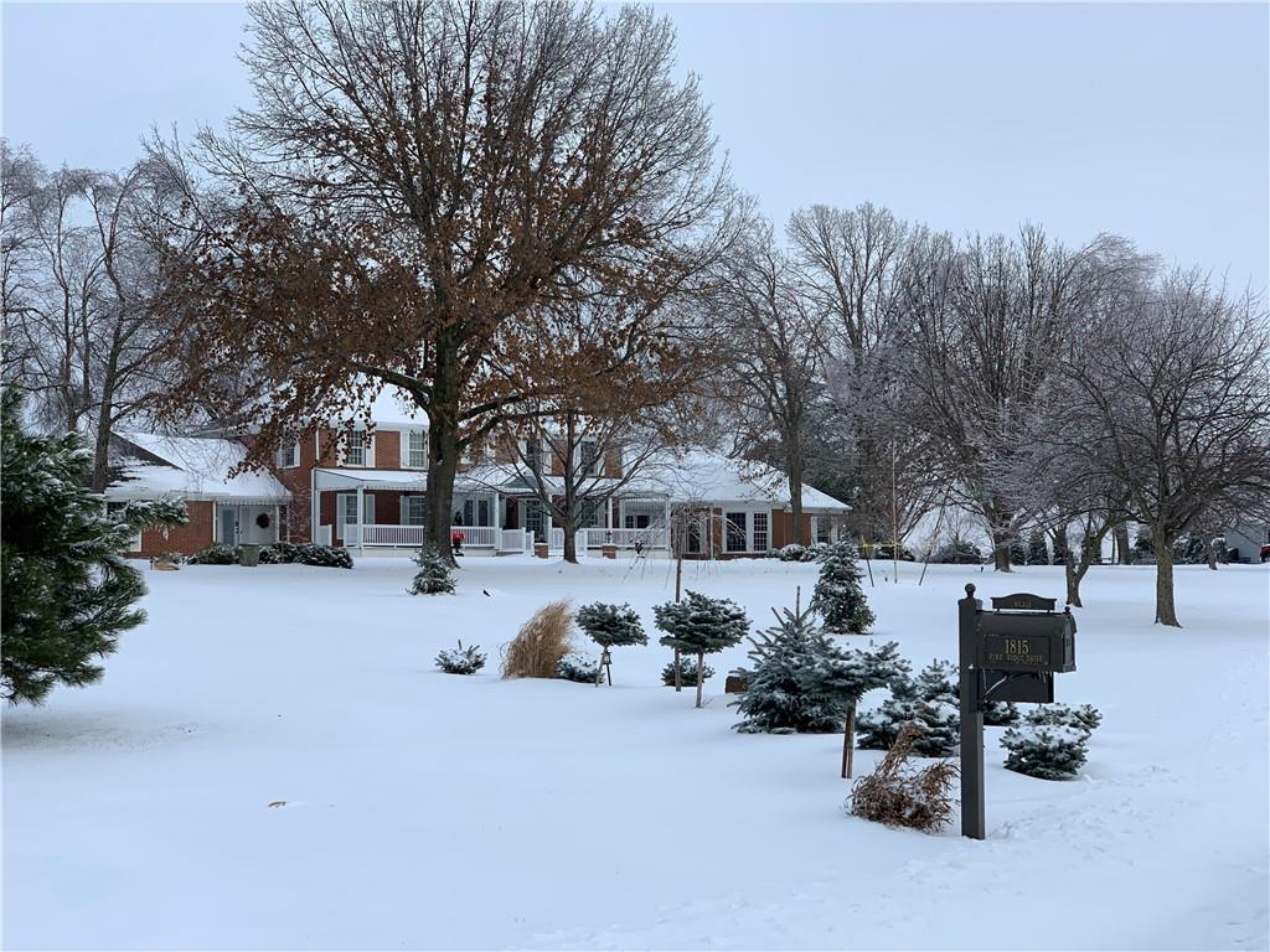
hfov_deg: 36.8
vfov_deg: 28.0
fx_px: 1908
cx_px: 635
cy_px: 476
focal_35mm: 52
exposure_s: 1/648
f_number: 2.4
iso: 16
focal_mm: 6
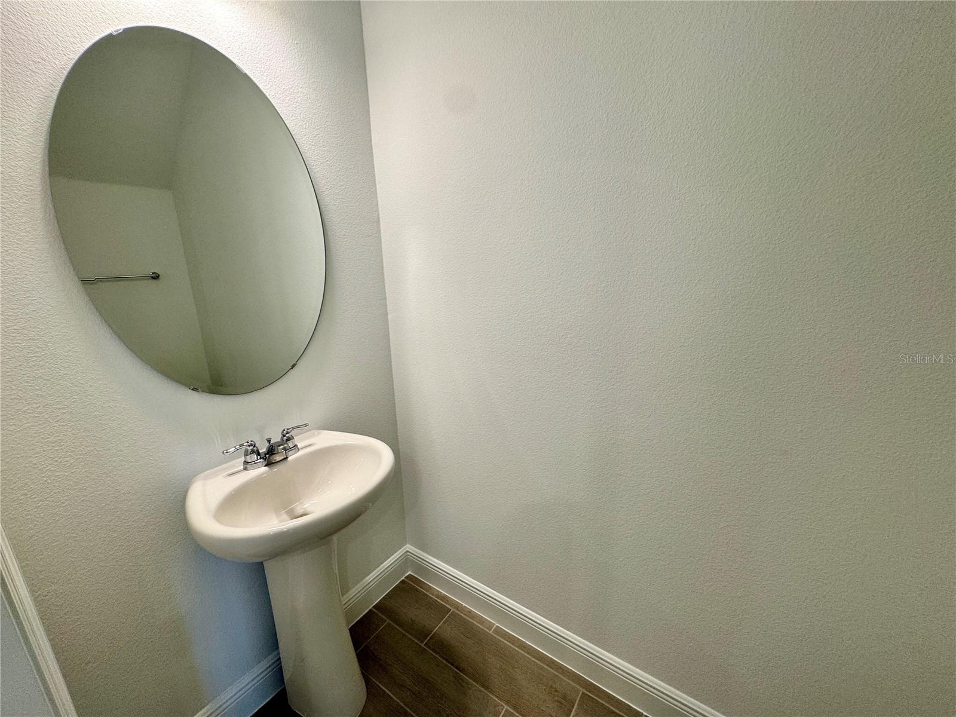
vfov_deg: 85.7
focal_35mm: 14
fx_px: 387
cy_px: 358
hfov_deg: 102.1
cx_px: 478
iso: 100
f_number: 2.2
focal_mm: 2.22
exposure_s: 1/120
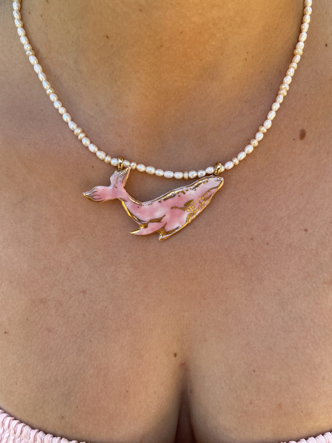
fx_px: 332
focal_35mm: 26
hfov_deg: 53.1
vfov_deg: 67.3
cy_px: 222
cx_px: 166
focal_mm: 4.25
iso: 32
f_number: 1.8
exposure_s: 1/279
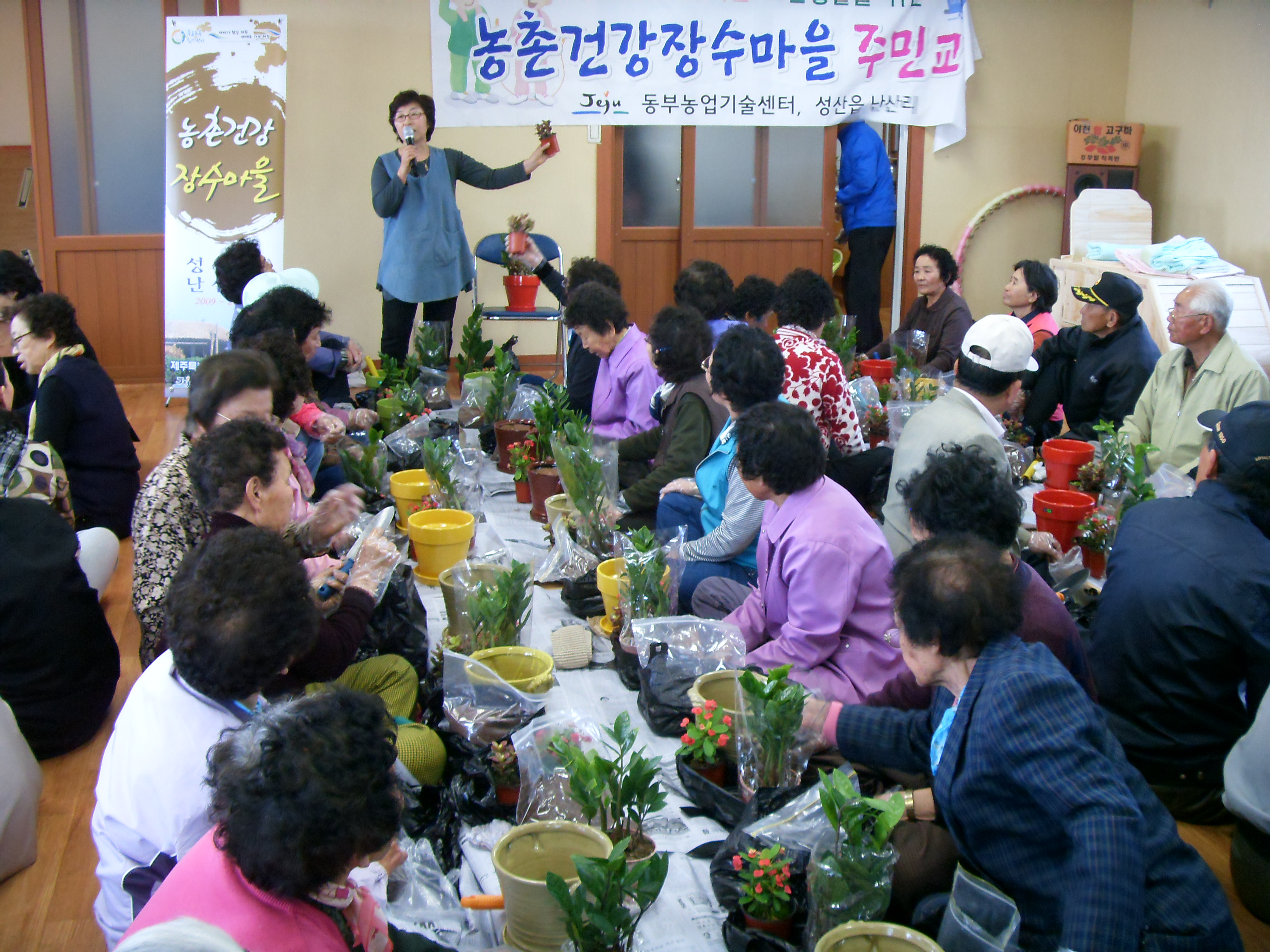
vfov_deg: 36.8
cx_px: 635
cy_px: 476
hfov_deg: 47.9
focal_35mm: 39
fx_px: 1431
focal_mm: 6.6
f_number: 3.5
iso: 200
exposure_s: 1/15
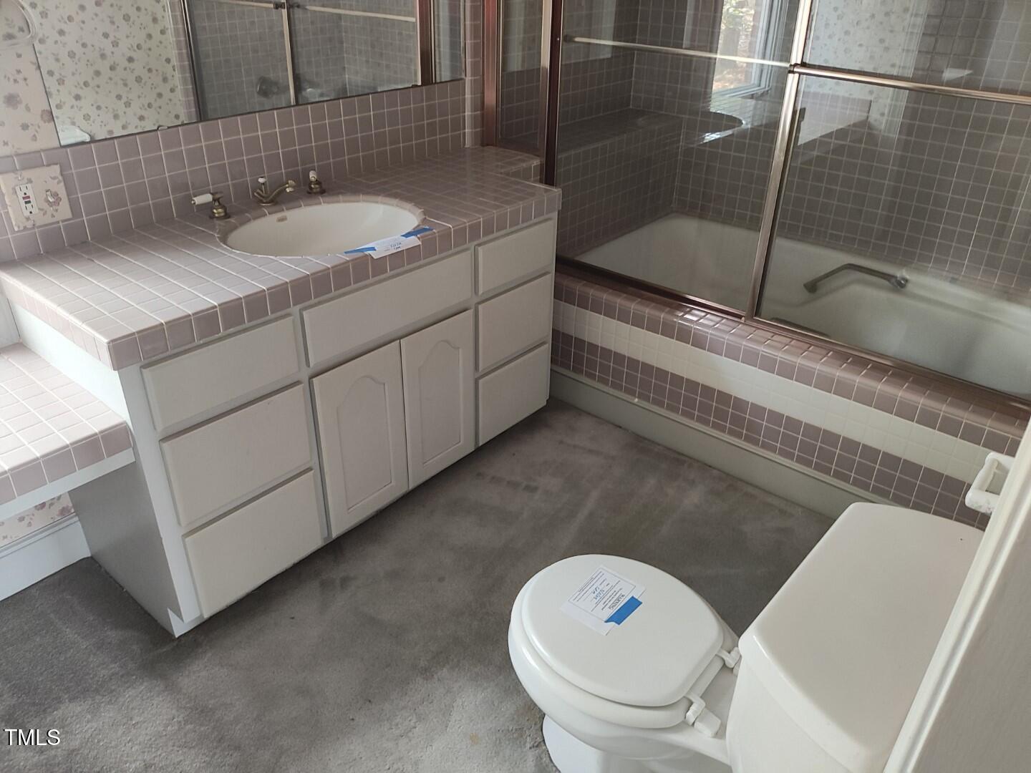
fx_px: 745
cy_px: 386
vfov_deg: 54.9
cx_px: 516
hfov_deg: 69.4
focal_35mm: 25
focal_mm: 4.15
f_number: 1.5
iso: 340
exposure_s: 1/24
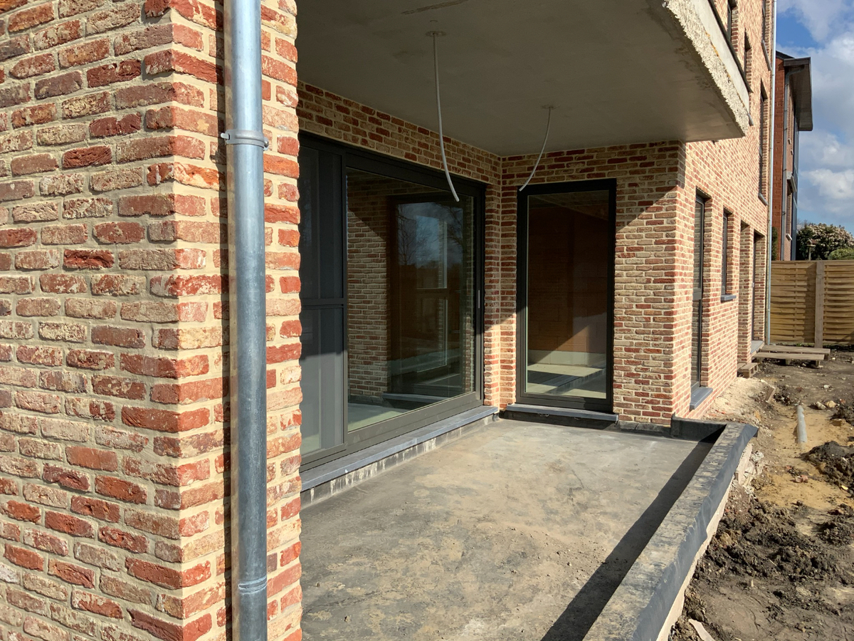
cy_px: 320
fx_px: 715
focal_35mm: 29
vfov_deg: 48.2
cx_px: 427
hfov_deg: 61.7
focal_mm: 3
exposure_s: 1/2227
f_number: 1.8
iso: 16
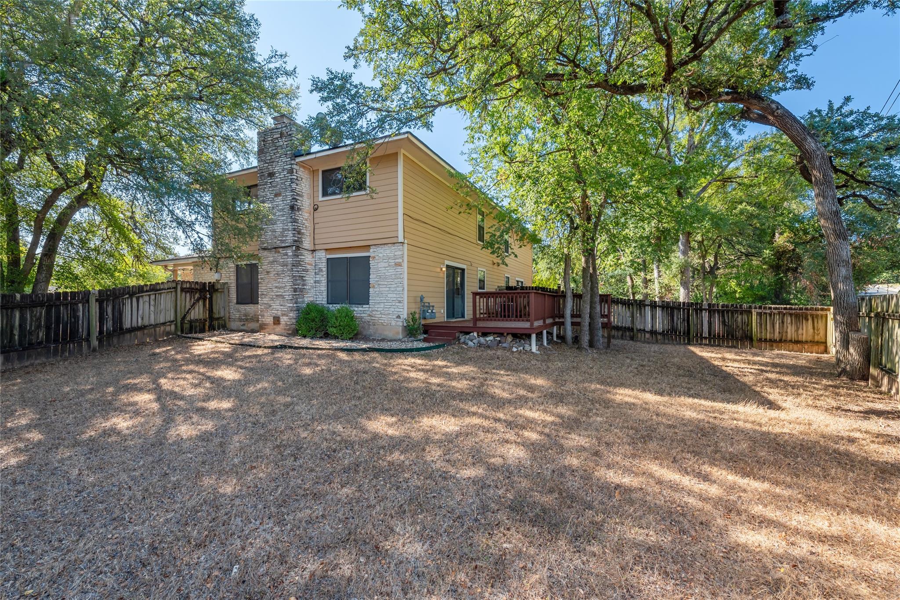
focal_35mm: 14
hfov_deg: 104.2
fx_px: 350
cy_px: 300
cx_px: 450
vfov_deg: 81.2
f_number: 8
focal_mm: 14
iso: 400
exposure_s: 1/50
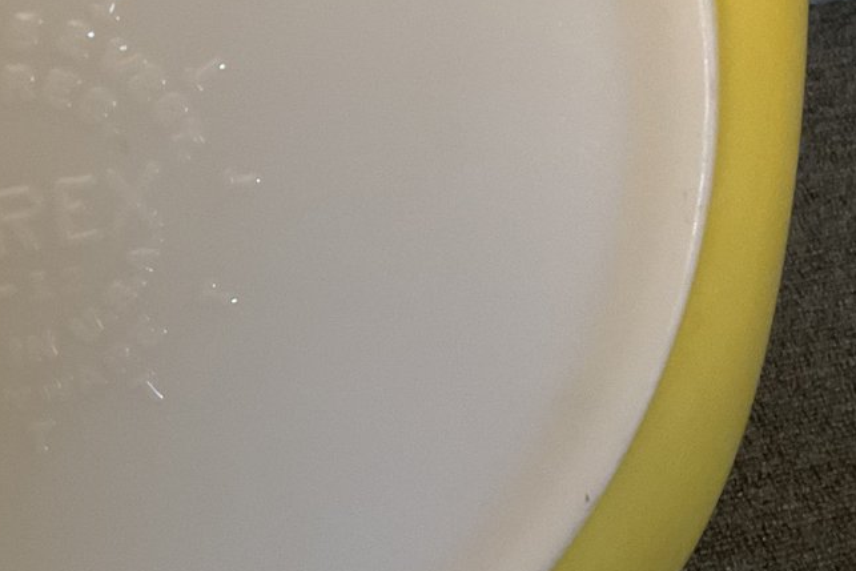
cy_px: 186
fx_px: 1688
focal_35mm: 71
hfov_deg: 27.5
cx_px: 101
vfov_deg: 19.1
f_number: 1.8
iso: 160
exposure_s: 1/50
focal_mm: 3
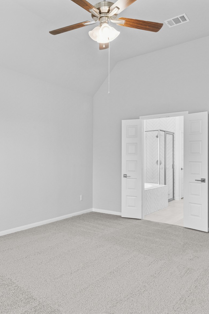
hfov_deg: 45.7
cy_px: 156
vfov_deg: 65.5
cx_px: 69
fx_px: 244
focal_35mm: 28
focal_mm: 18
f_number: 9
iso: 100
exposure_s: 1/4
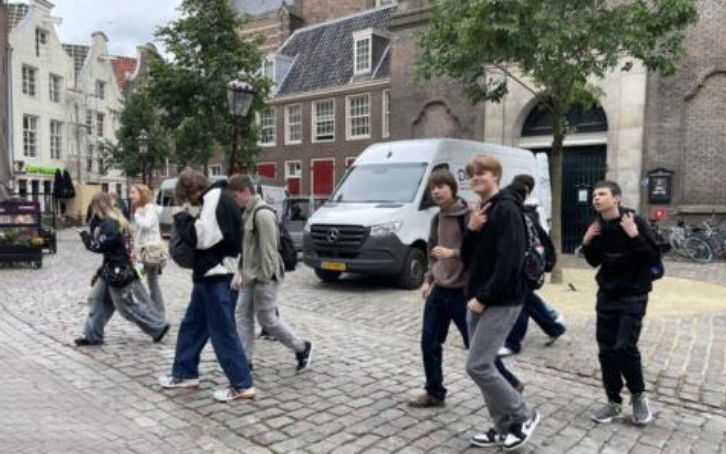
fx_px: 574
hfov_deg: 64.6
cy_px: 253
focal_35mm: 29
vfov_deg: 43.1
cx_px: 347
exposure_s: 1/651
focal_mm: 4.2
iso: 32
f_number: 1.6
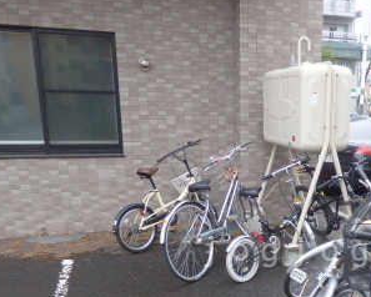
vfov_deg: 34.2
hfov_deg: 42.1
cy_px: 252
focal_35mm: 42
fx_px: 461
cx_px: 289
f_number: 2.8
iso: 100
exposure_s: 1/80
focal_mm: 3.58
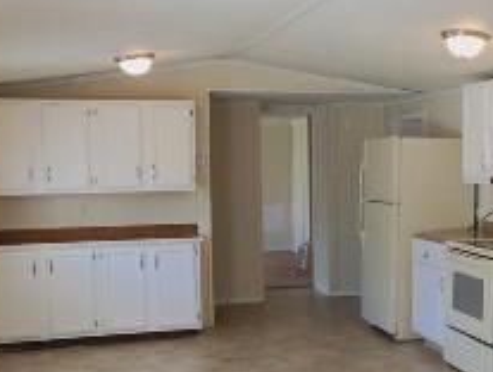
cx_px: 326
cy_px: 217
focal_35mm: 54
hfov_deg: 35.2
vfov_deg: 27.1
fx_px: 770
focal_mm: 5.1
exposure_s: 1/60
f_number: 3.3
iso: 250
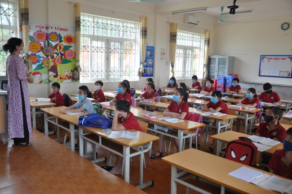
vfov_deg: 41.6
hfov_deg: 59.5
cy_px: 97
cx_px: 146
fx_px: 255
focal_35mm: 32
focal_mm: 21
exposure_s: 1/50
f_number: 3.8
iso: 200
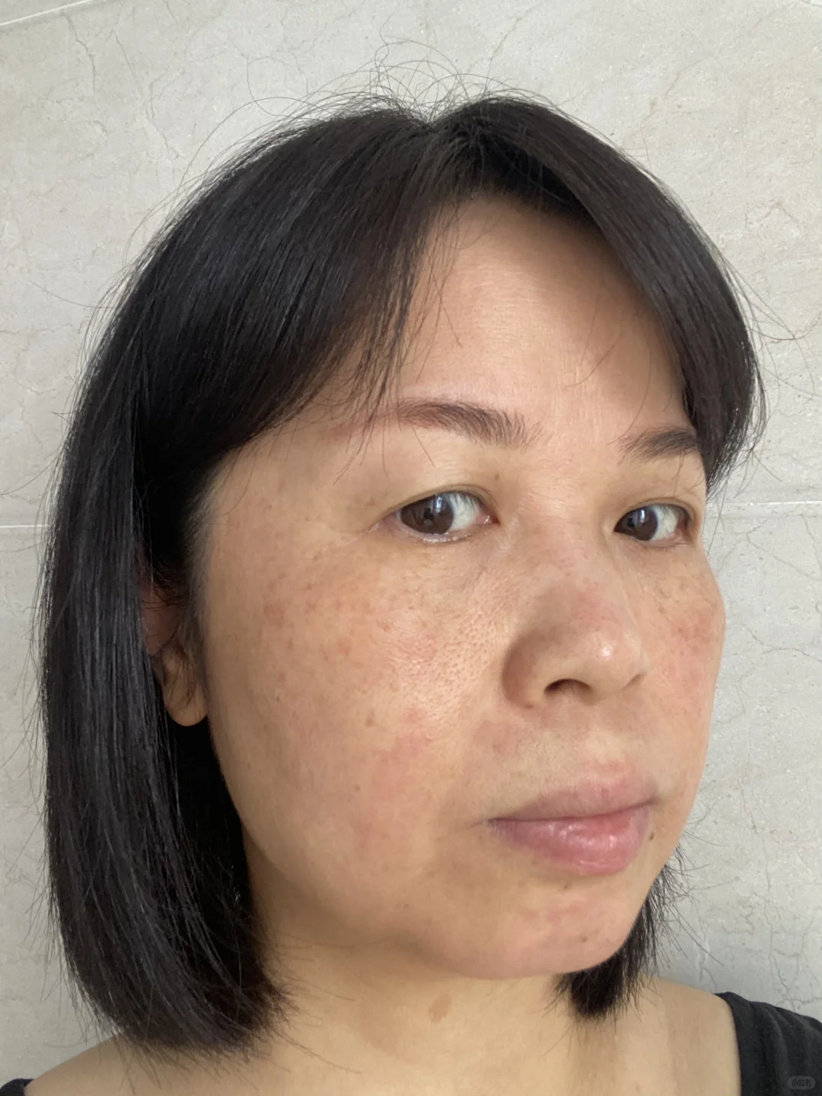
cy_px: 548
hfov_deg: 46.8
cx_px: 411
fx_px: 950
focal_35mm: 30
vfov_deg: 60.0
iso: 125
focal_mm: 2.71
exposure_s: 1/60
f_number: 2.2
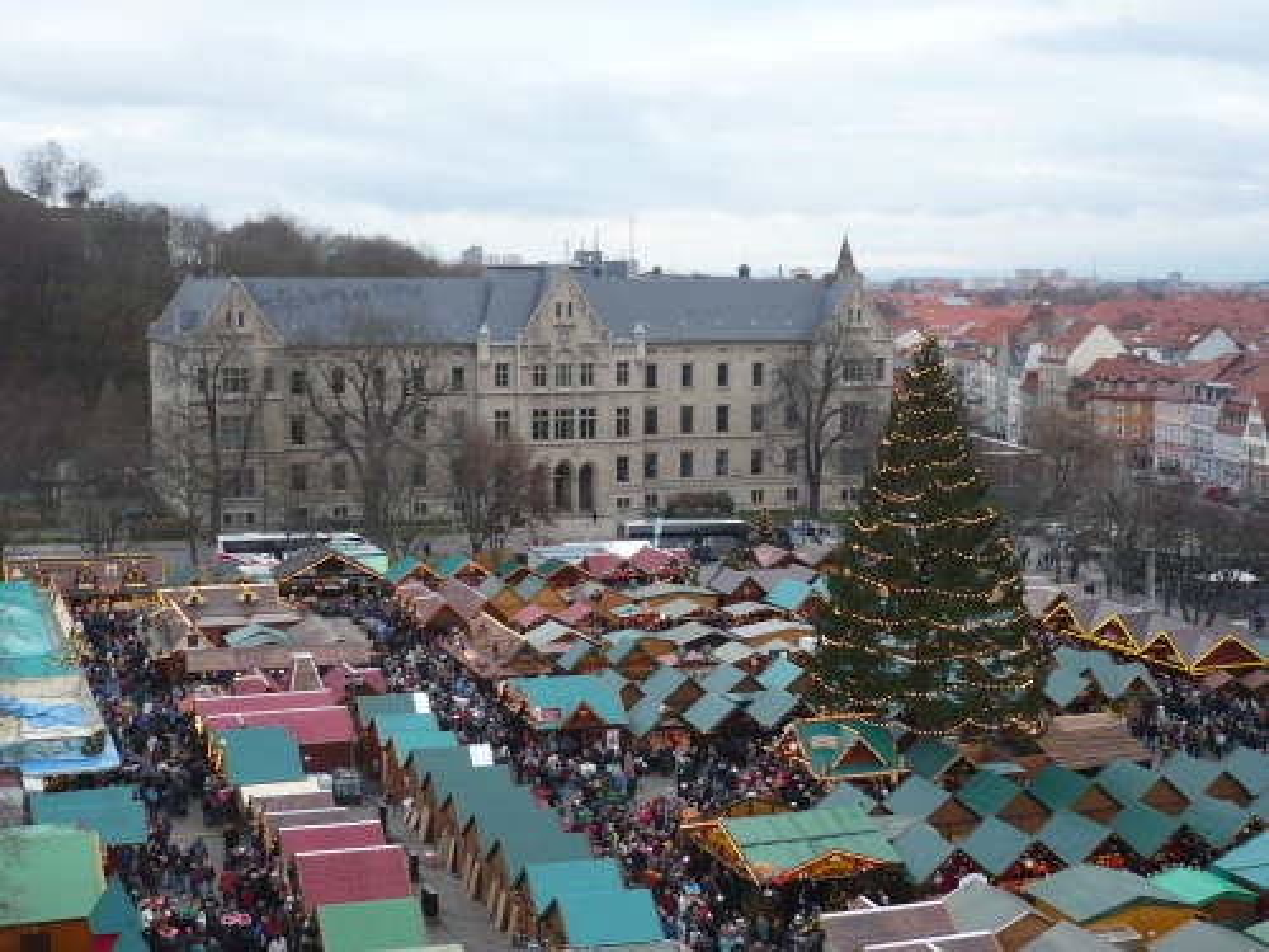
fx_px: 2016
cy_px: 476
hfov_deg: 34.9
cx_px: 634
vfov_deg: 26.6
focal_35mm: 55
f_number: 3
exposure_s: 1/60
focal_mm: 6.6
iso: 100
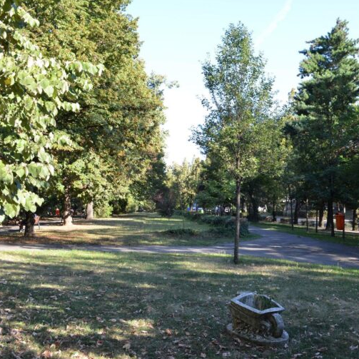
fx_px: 411
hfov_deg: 47.0
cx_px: 208
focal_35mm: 35
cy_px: 180
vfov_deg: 47.2
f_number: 5.6
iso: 200
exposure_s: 1/125
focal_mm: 18
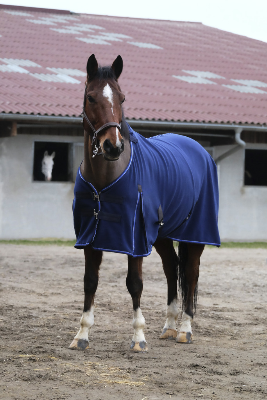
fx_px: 1212
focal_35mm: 109
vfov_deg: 18.8
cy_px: 200
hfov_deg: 12.6
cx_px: 134
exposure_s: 1/500
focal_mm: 72.8
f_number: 4.5
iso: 3200
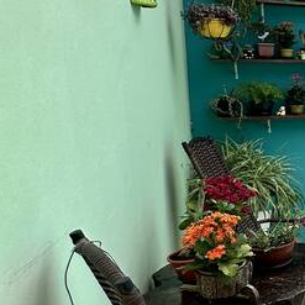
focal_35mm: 54
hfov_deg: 23.2
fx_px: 538
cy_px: 143
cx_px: 495
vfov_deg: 31.6
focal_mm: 2.22
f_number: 2.2
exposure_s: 1/1043
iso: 40
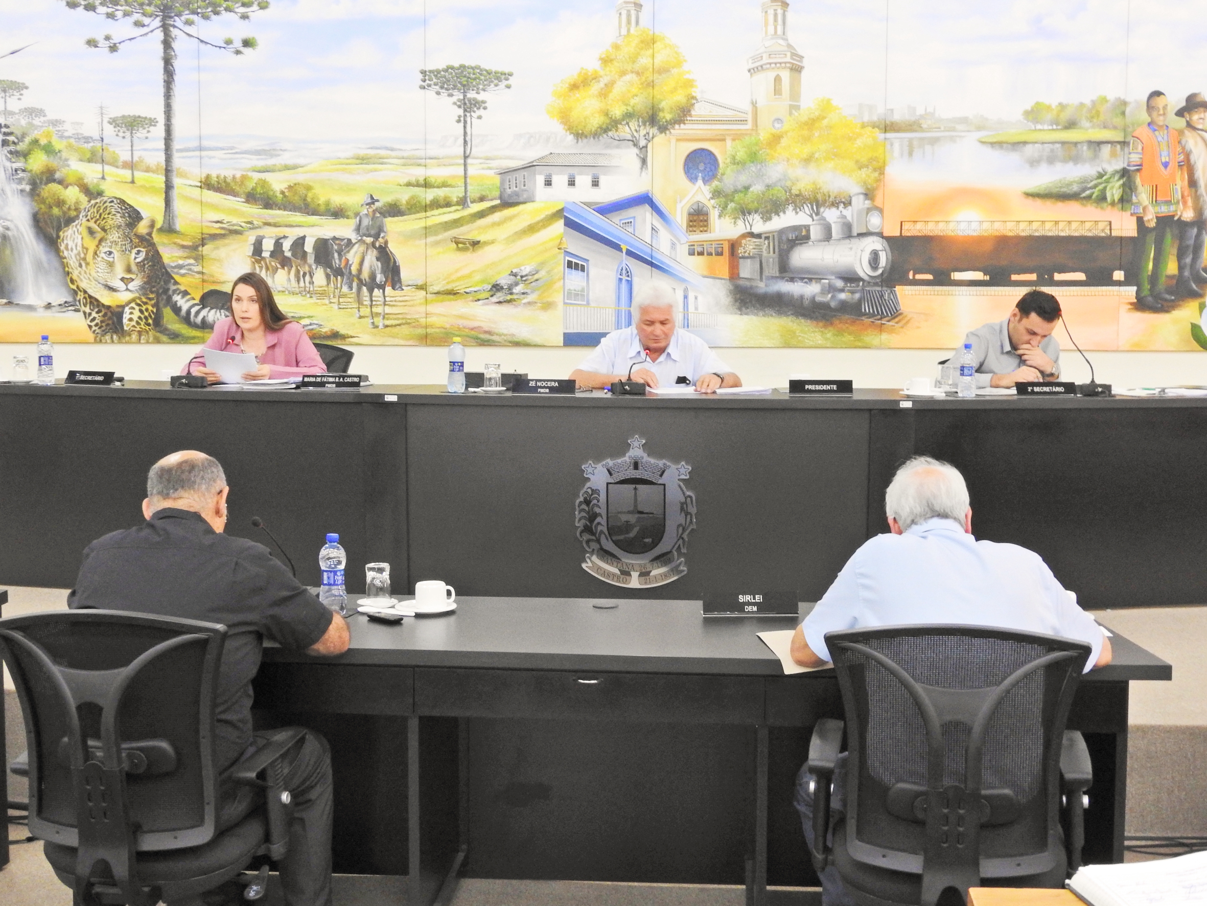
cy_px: 453
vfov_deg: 29.1
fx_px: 1744
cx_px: 604
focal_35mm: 50
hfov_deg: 38.2
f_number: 5
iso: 560
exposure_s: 1/8
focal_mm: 9
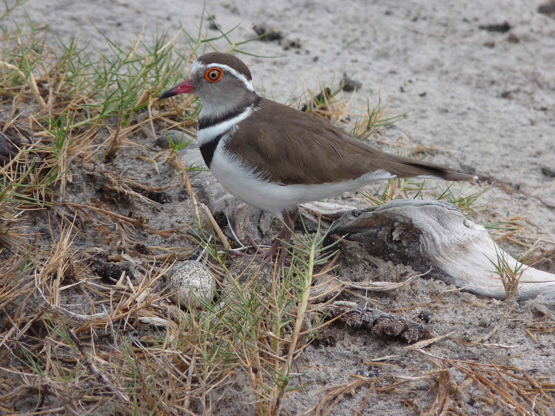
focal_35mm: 538
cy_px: 198
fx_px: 8626
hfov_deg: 3.7
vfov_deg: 2.8
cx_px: 273
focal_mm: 86.4
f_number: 5.6
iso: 80
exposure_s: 1/400
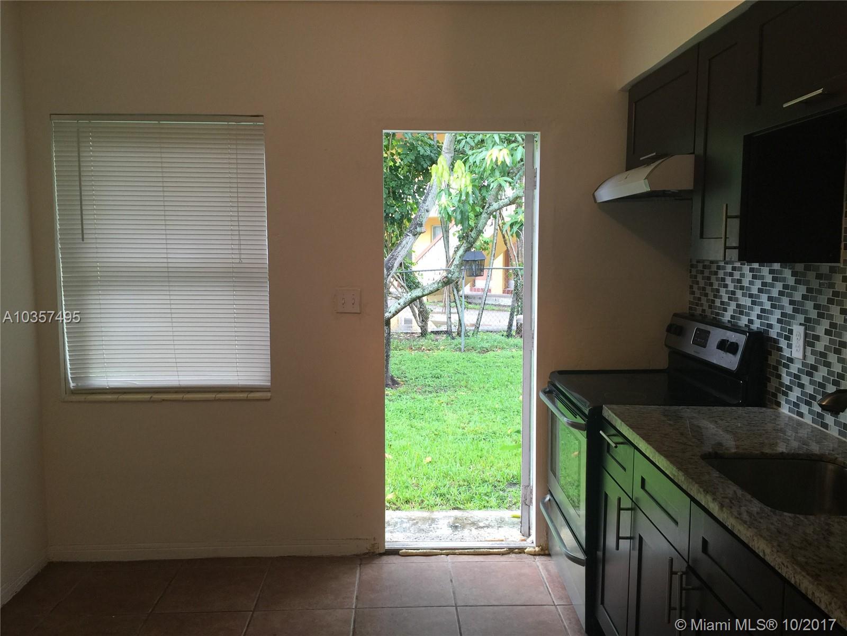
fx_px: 710
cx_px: 424
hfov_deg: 61.7
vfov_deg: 48.2
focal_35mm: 29
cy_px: 318
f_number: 2.2
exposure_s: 1/40
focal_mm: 4.15
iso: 32
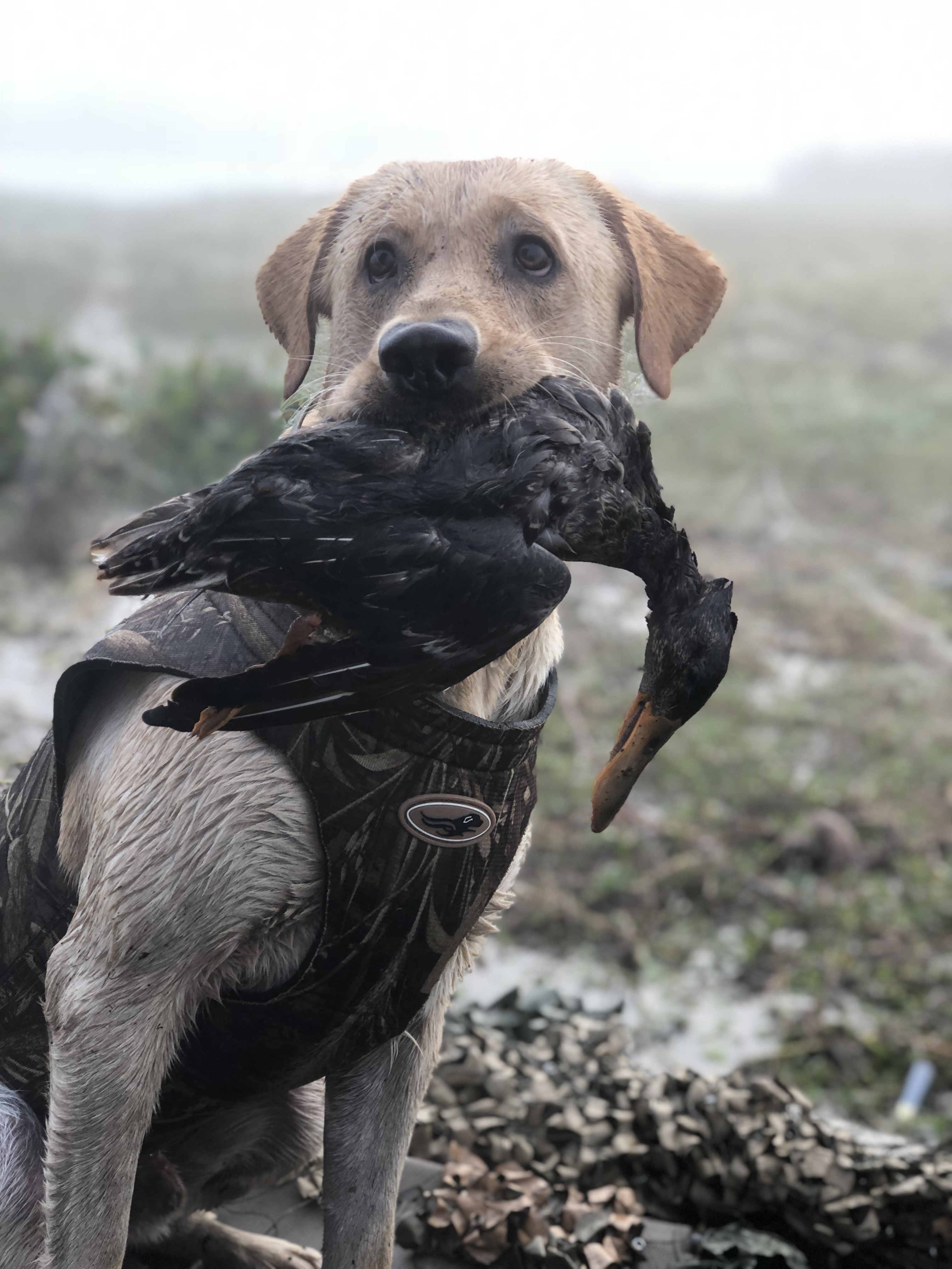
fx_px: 2090
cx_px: 476
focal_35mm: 57
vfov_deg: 33.8
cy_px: 634
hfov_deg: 25.7
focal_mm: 6.6
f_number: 2.8
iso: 25
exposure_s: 1/60
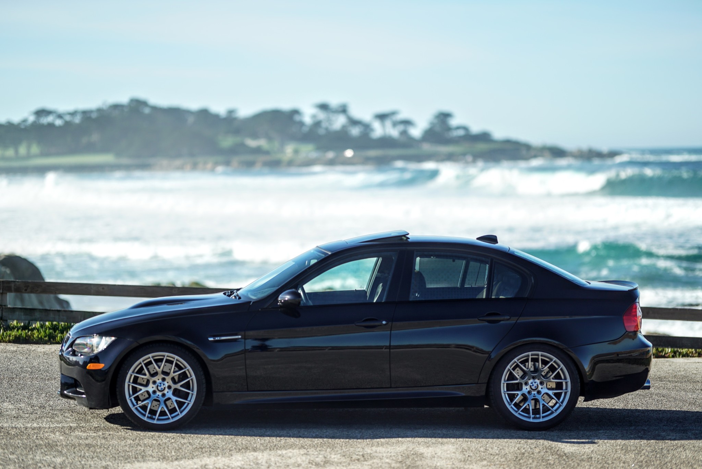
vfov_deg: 13.1
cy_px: 234
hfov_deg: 19.4
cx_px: 351
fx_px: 2049
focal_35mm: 105
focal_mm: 105
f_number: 1.4
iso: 100
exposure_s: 1/4000
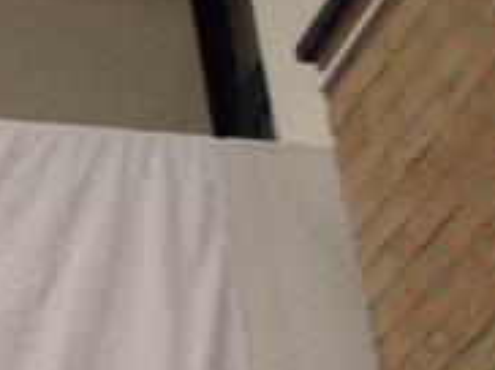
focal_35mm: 132
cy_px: 509
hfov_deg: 13.8
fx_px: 1885
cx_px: -302
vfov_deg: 10.9
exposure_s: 1/15
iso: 400
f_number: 3.6
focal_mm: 6.5
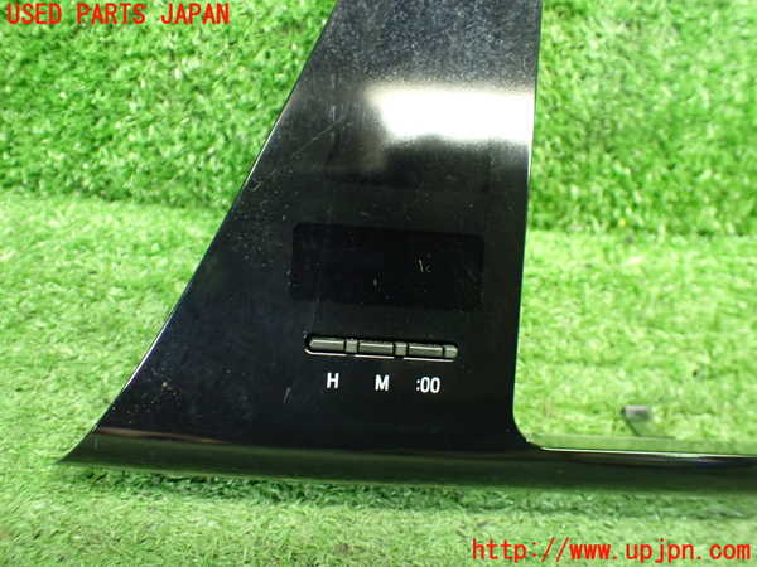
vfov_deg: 46.8
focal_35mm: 30
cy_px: 284
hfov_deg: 60.0
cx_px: 378
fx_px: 656
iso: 800
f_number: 2.3
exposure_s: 1/30
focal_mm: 5.4
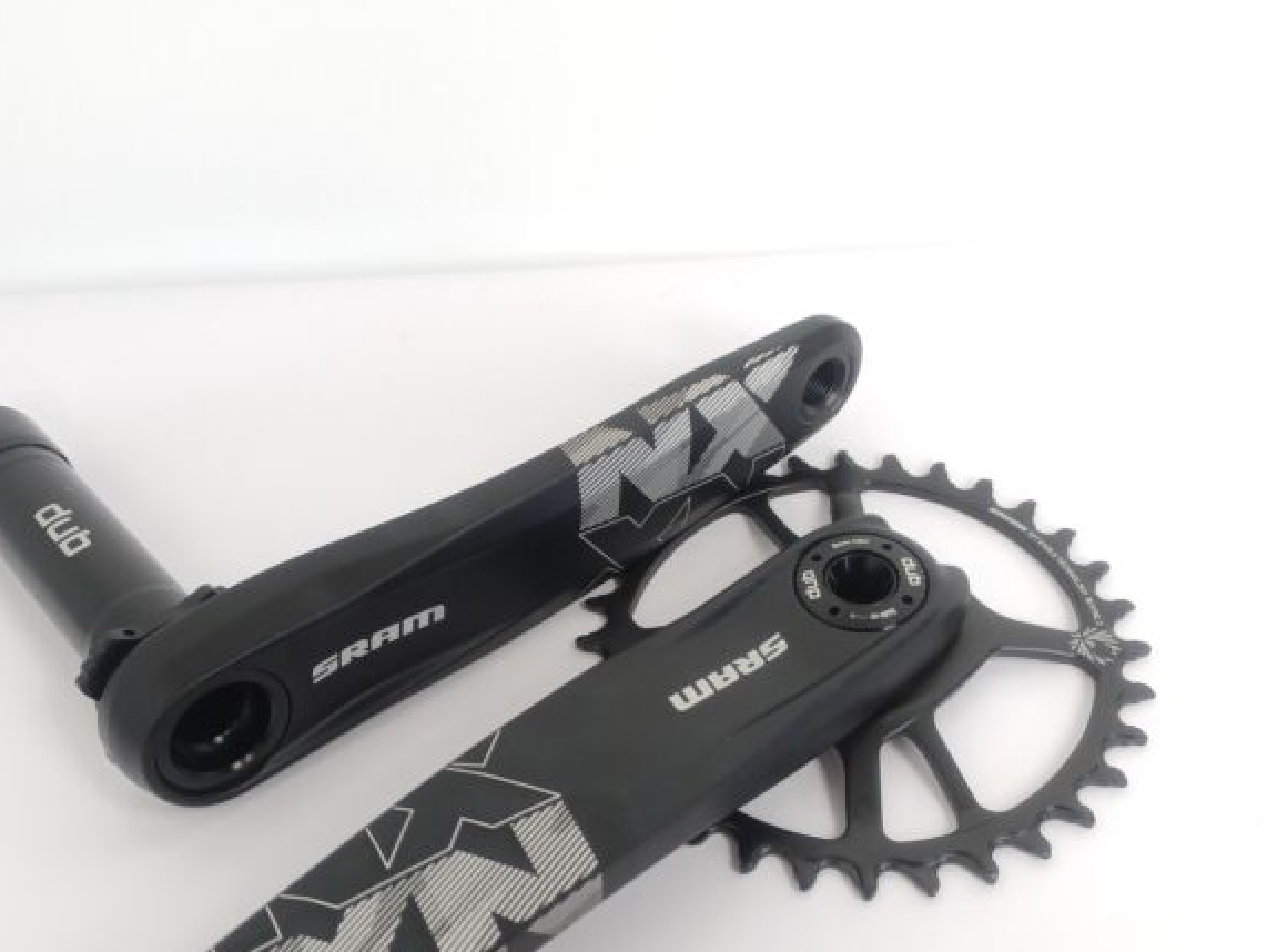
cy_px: 621
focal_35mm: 35
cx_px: 575
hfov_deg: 52.5
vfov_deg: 40.3
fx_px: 1282
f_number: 1.8
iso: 400
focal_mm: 4.6
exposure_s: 1/33.3
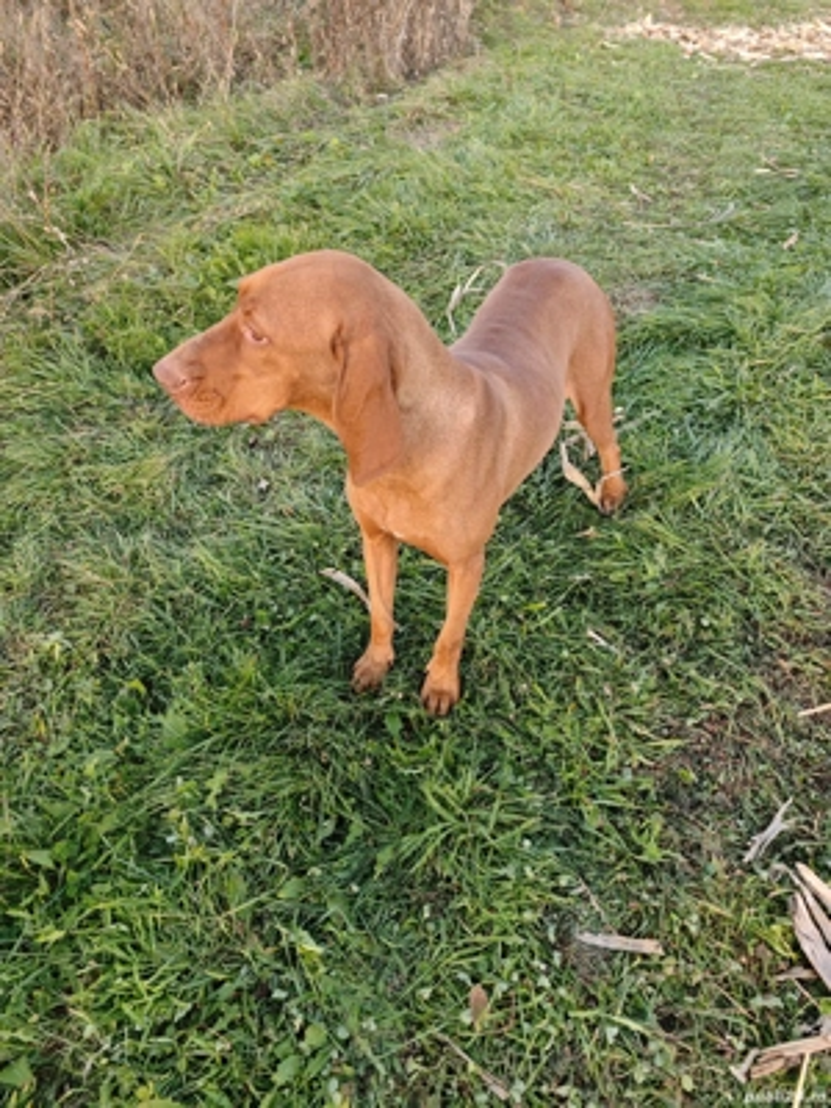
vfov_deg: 73.9
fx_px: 736
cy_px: 554
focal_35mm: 23
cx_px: 416
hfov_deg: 58.9
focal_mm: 6.55
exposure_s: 1/100
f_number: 1.6
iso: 160
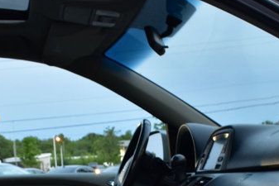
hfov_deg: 24.7
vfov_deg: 15.9
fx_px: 636
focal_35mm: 82
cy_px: 236
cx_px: 156
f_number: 6.3
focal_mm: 18
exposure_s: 1/15
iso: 900
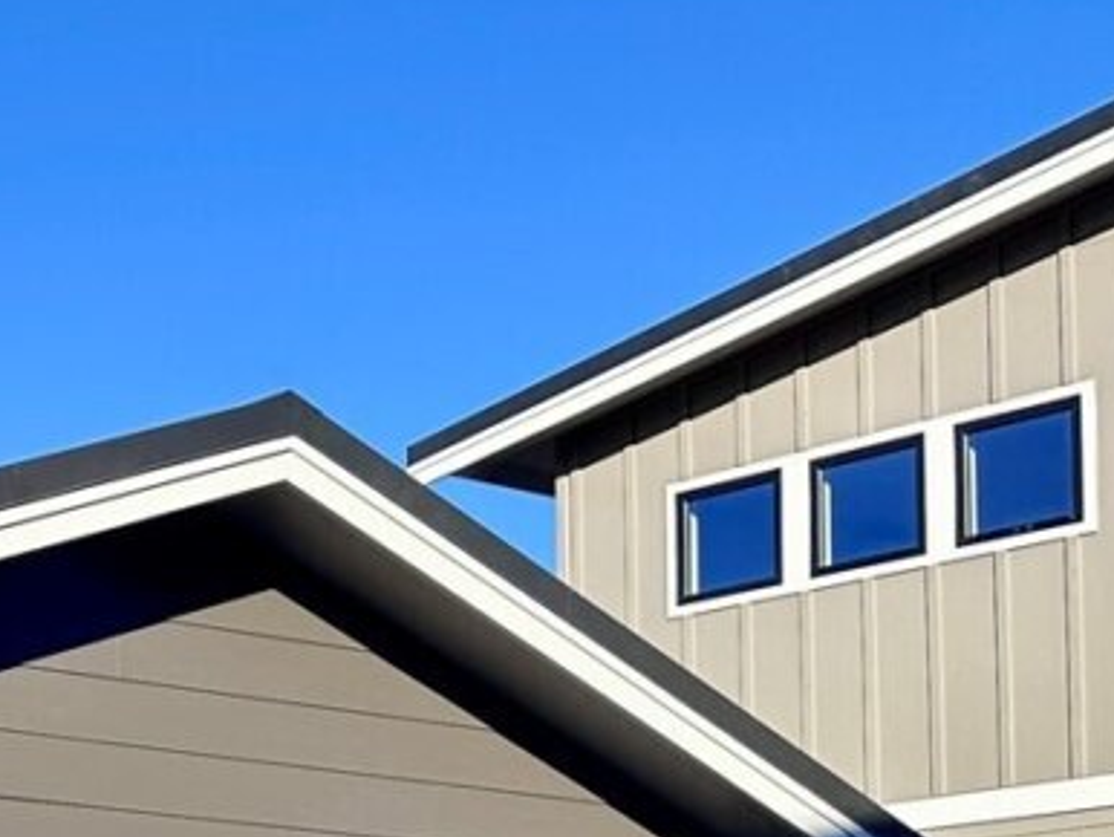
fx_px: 2802
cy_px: 1114
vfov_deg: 16.0
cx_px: -543
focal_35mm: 87
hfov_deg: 19.6
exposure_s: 1/2732
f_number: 1.78
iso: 80
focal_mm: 6.86
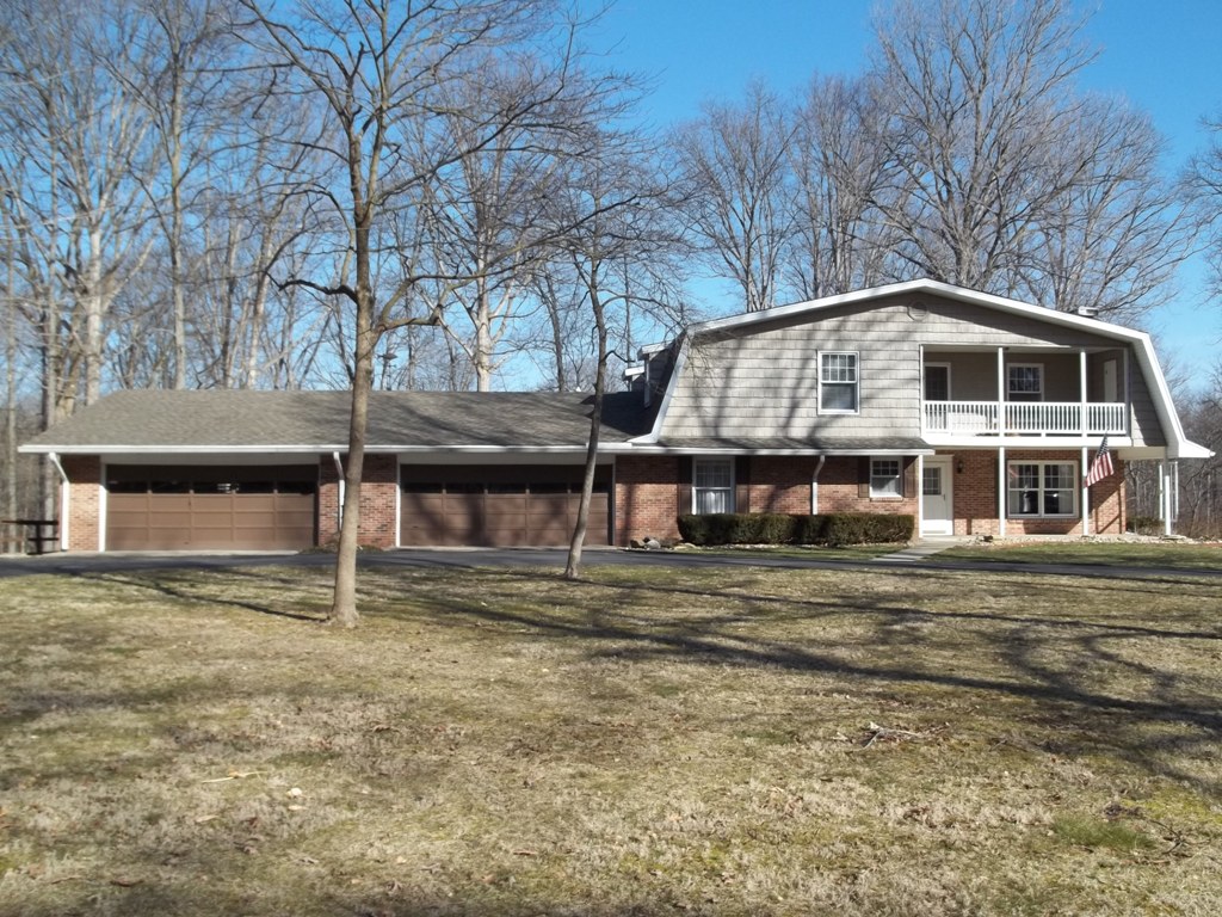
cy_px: 458
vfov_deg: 42.9
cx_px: 611
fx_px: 1165
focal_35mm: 33
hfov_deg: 55.4
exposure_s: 1/125
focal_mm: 5.9
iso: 64
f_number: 8
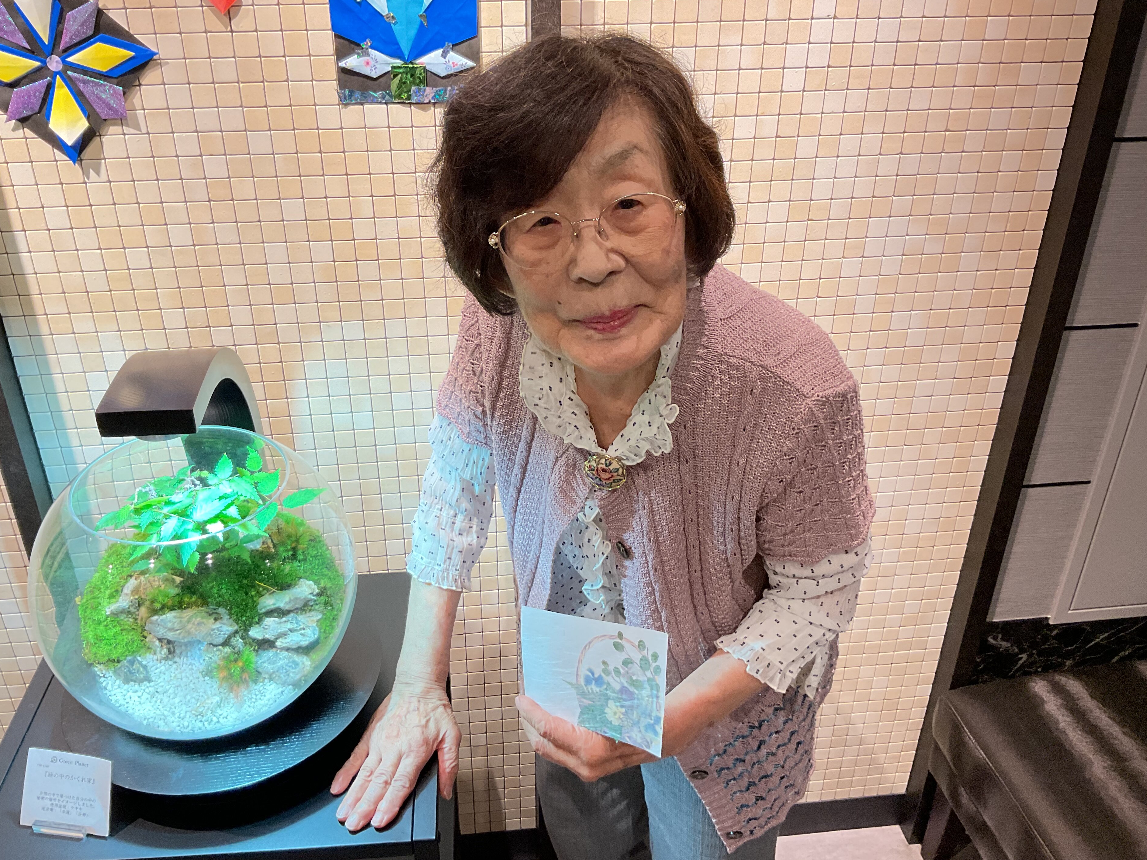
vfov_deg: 45.4
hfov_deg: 58.3
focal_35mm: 31
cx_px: 552
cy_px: 414
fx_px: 1027
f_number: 1.8
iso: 64
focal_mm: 3
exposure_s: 1/50
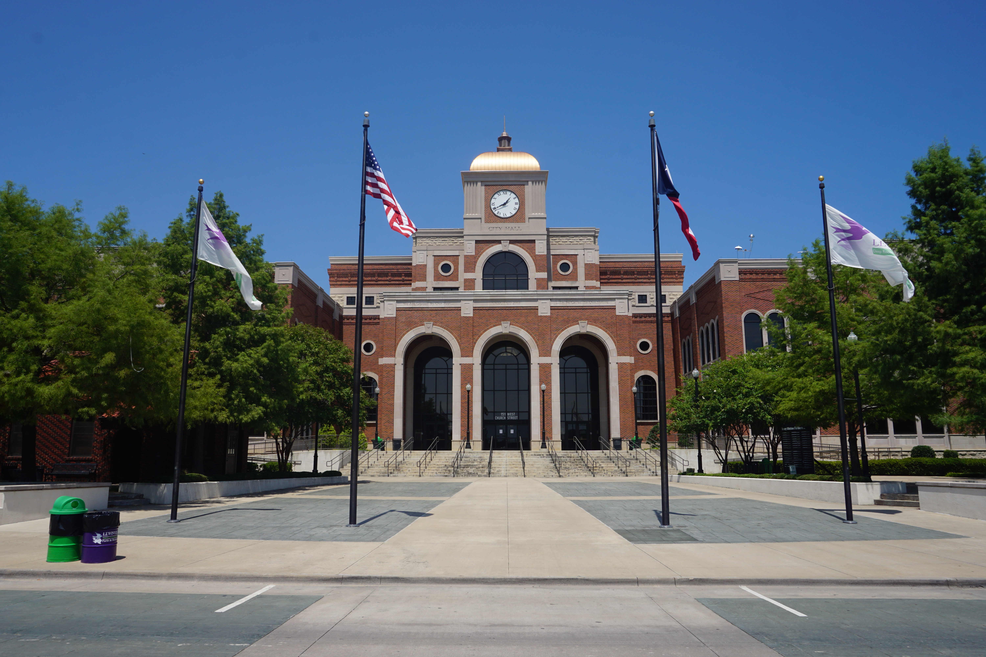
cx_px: 493
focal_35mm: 27
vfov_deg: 47.9
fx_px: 739
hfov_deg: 67.4
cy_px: 328
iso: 100
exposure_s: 1/200
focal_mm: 18
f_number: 11
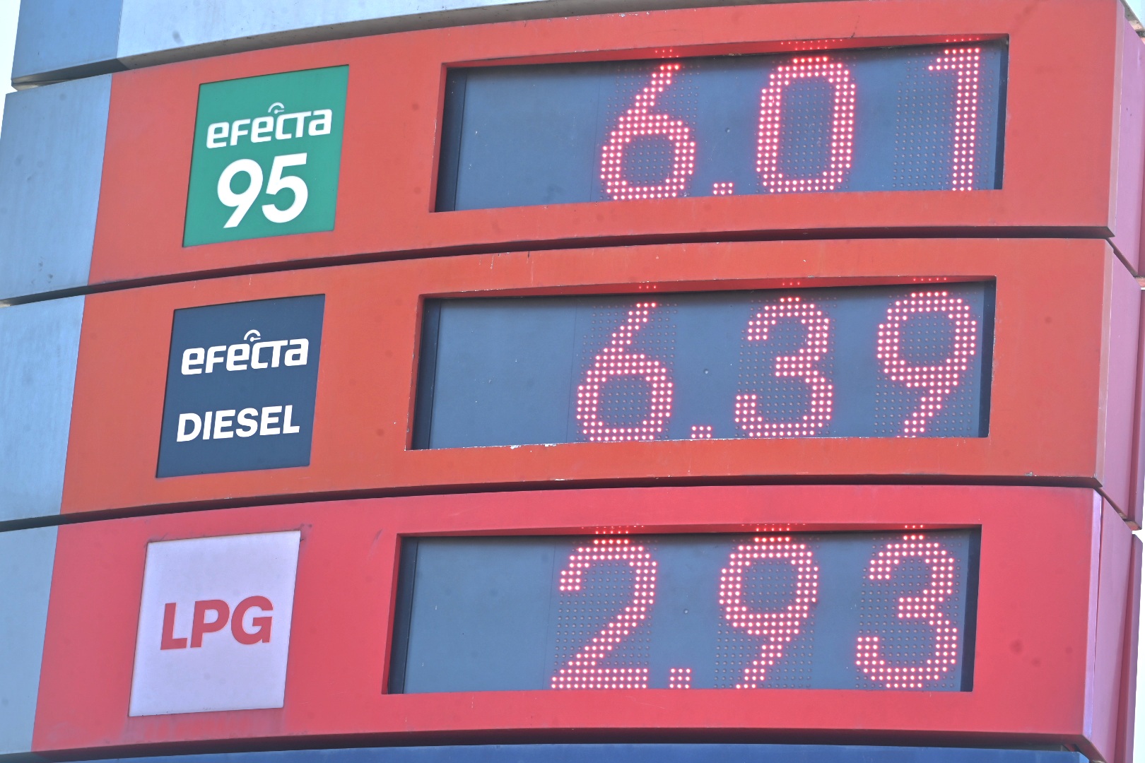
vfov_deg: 10.2
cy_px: 382
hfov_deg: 15.2
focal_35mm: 135
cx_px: 572
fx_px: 4293
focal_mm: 135
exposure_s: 1/60.2
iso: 100
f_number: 13
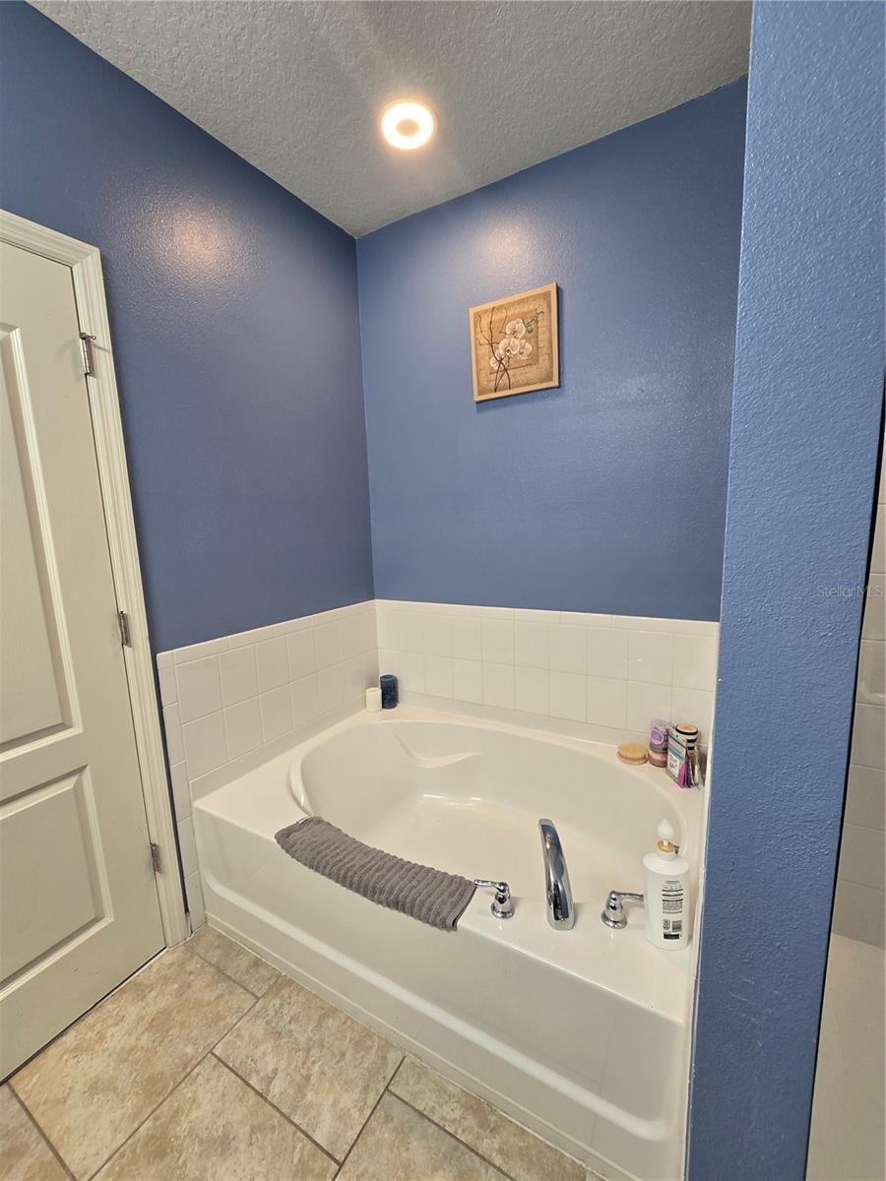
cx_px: 443
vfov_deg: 106.2
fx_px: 444
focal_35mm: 13
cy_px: 590
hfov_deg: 89.9
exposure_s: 1/60
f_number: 2.2
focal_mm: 2.2
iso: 160
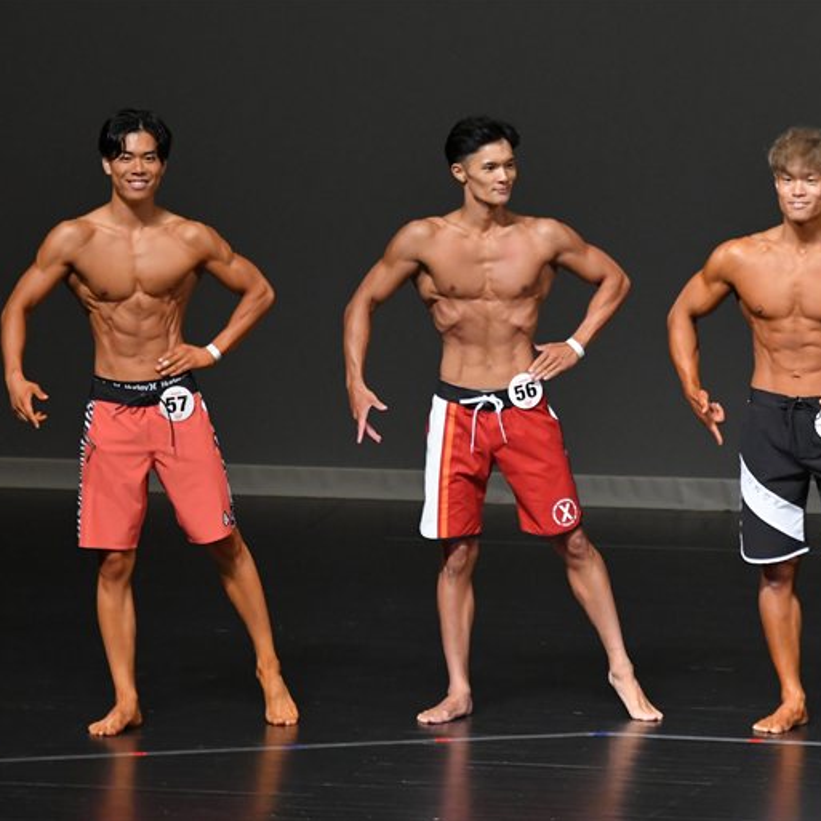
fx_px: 10331
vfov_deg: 4.6
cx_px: 415
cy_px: 410
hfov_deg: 4.6
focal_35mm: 385
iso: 4000
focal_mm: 200
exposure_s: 1/400
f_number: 5.6
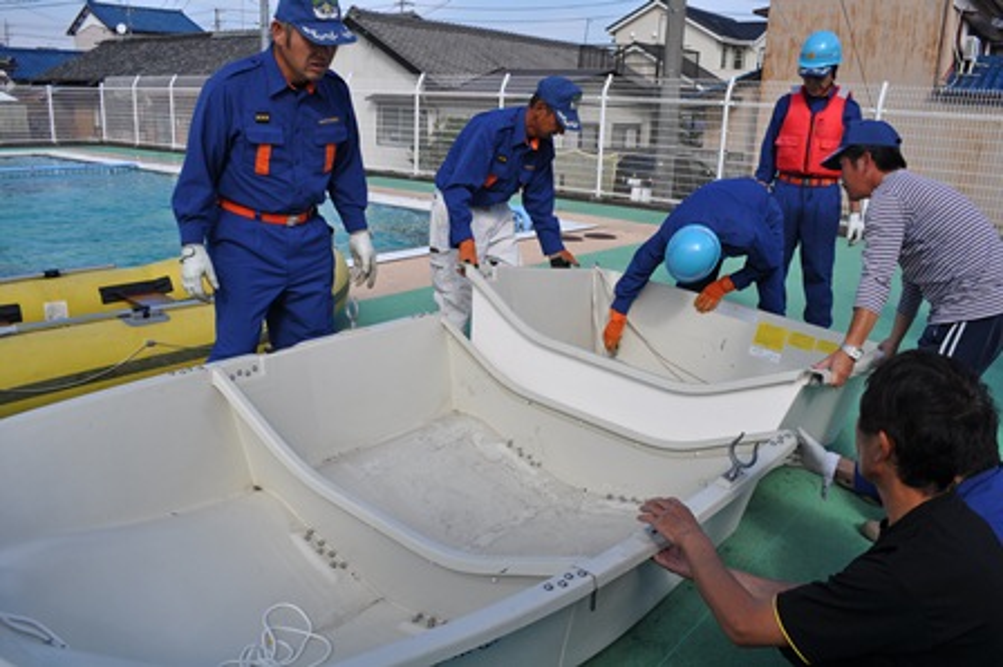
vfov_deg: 47.9
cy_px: 334
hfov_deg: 67.4
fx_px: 752
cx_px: 502
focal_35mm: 27
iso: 200
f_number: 10
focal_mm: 18
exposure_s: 1/400
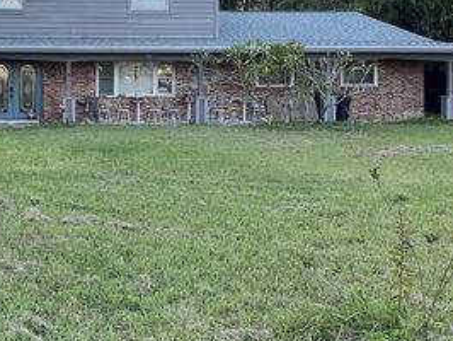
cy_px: 75
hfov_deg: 37.0
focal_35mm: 50
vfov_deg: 28.6
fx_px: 655
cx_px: 97
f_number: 1.6
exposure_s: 1/232
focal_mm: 5.1
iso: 50
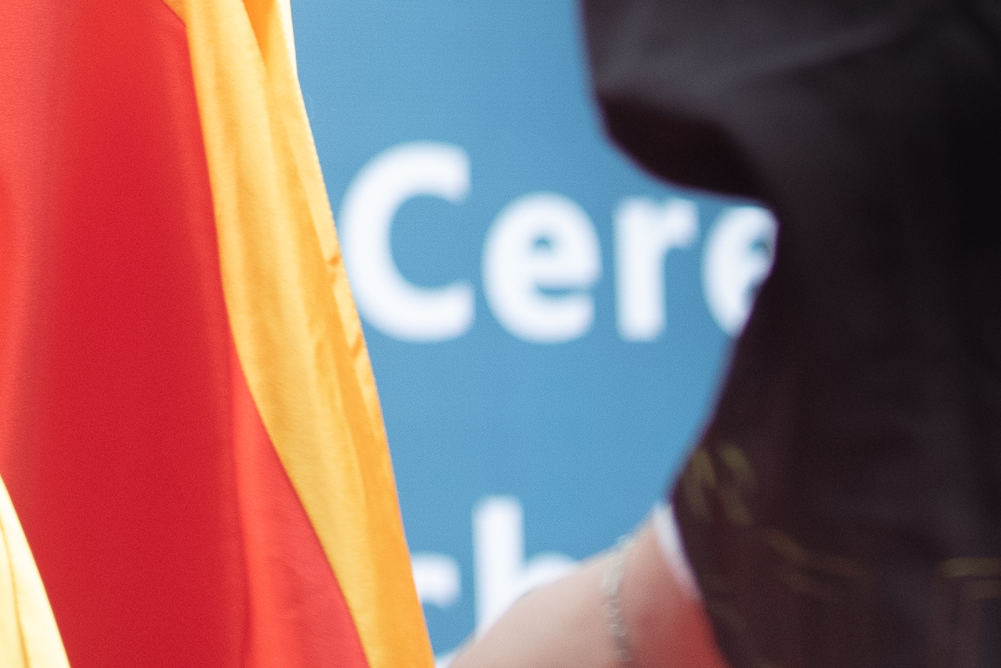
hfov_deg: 4.2
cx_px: -238
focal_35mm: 488
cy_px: -676
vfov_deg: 2.8
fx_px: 13573
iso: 500
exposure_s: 1/640
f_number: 2.8
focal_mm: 110
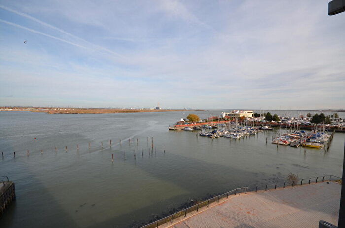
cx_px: 172
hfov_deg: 100.5
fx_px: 143
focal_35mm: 15
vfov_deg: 77.0
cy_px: 114
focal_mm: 10
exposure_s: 1/250
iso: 125
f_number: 8
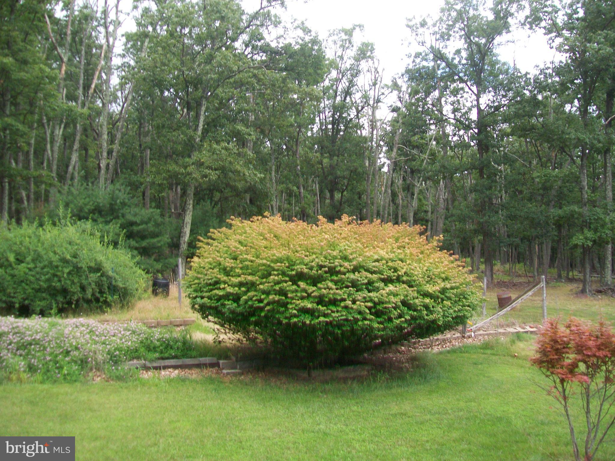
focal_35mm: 34
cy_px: 230
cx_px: 308
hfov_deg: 54.0
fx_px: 604
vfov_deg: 41.8
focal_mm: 6.1
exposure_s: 1/250
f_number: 2.7
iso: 64
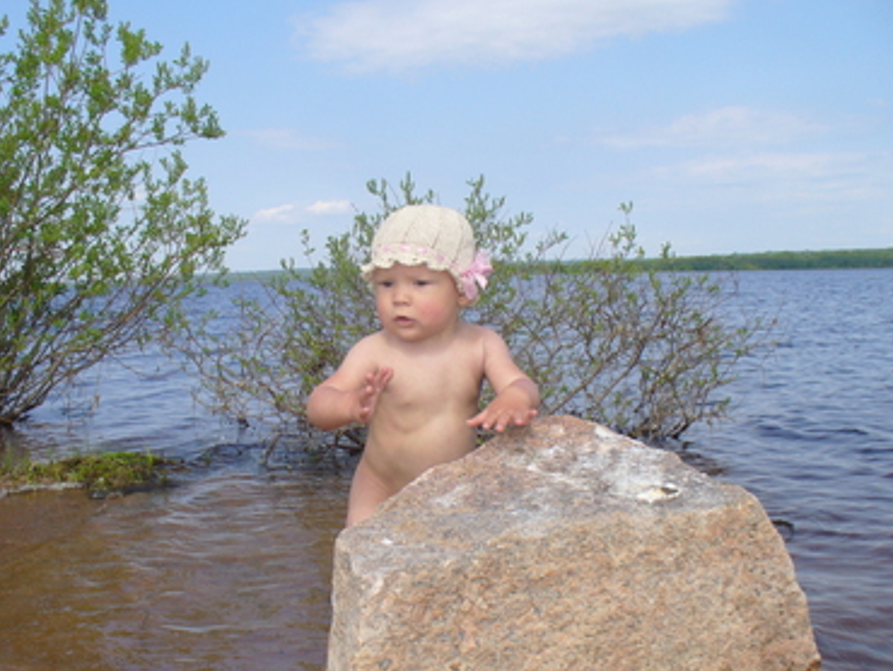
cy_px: 398
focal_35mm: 45
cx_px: 410
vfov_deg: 32.1
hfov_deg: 42.0
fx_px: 1162
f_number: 5.6
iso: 80
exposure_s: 1/320
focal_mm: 6.1
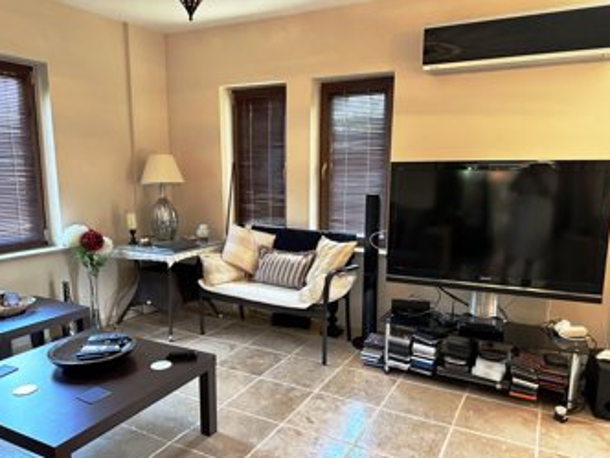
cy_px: 246
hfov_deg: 67.3
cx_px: 298
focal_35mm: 26
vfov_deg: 53.0
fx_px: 458
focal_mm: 6.86
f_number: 1.78
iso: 400
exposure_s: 1/50
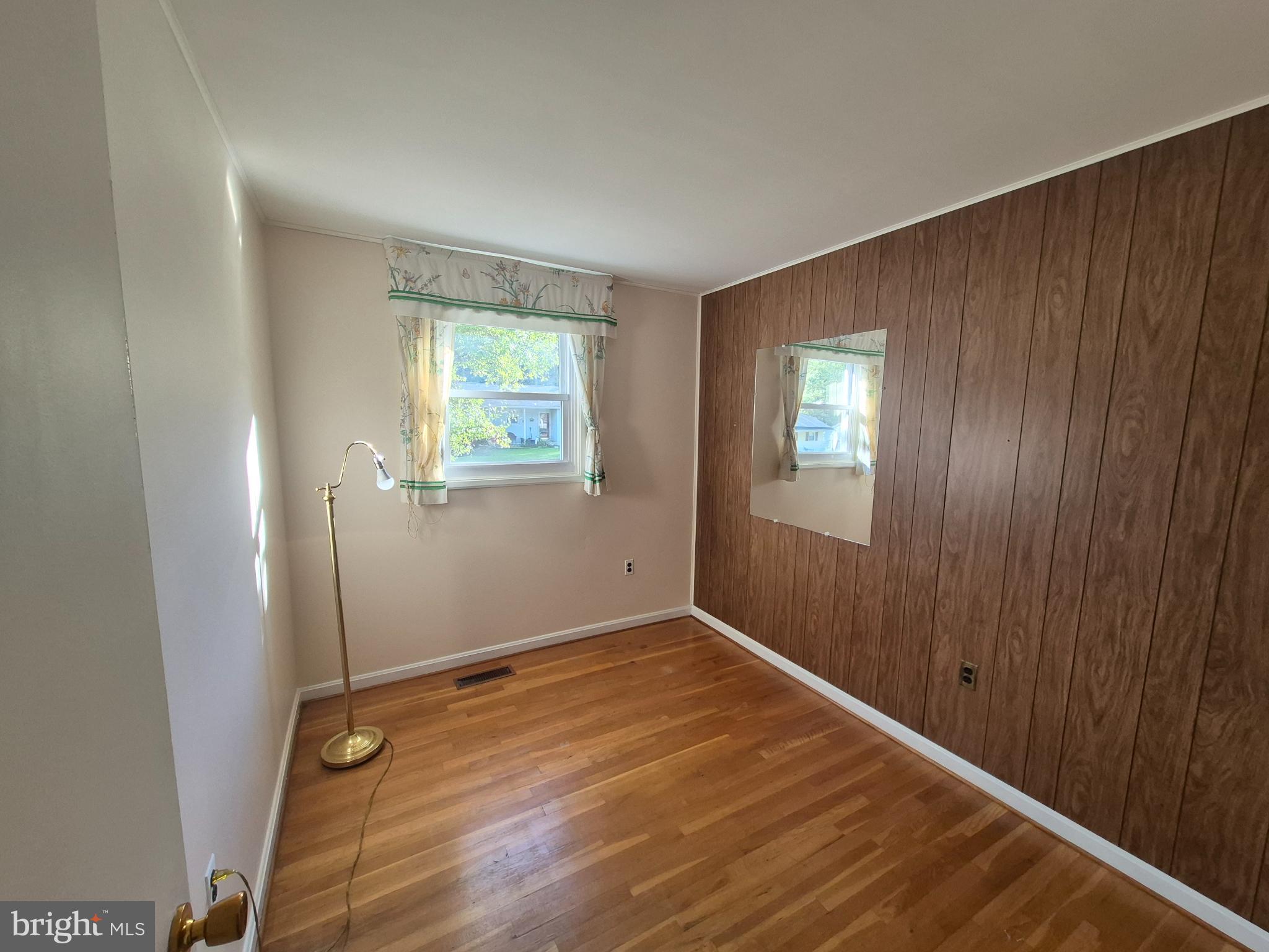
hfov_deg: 106.2
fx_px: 477
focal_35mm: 13
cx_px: 634
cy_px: 476
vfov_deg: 89.9
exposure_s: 1/100
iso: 160
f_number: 2.2
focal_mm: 1.74
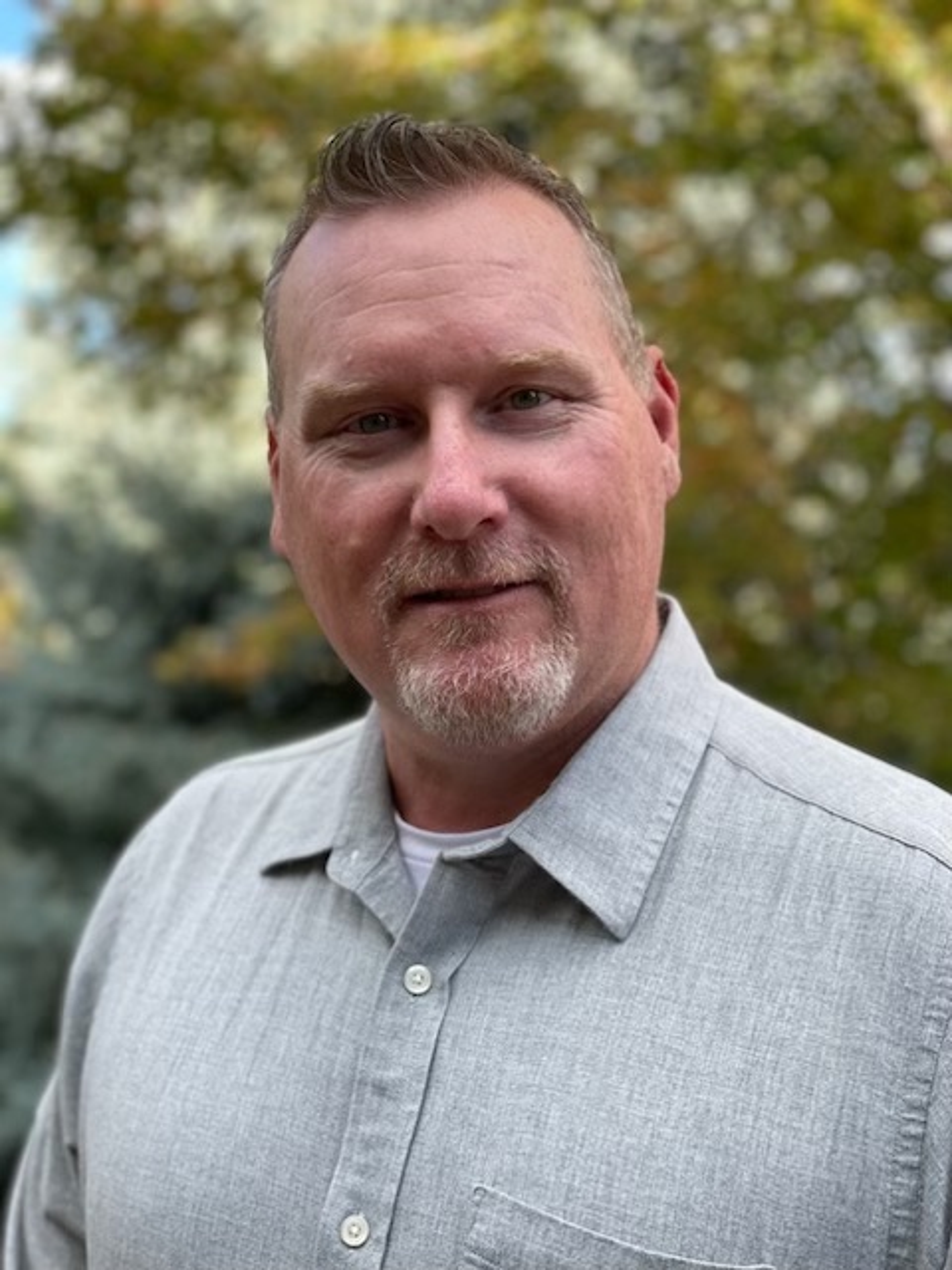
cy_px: 635
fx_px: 1907
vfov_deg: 36.8
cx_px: 476
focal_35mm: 52
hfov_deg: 28.0
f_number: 2
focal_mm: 6
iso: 25
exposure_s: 1/122
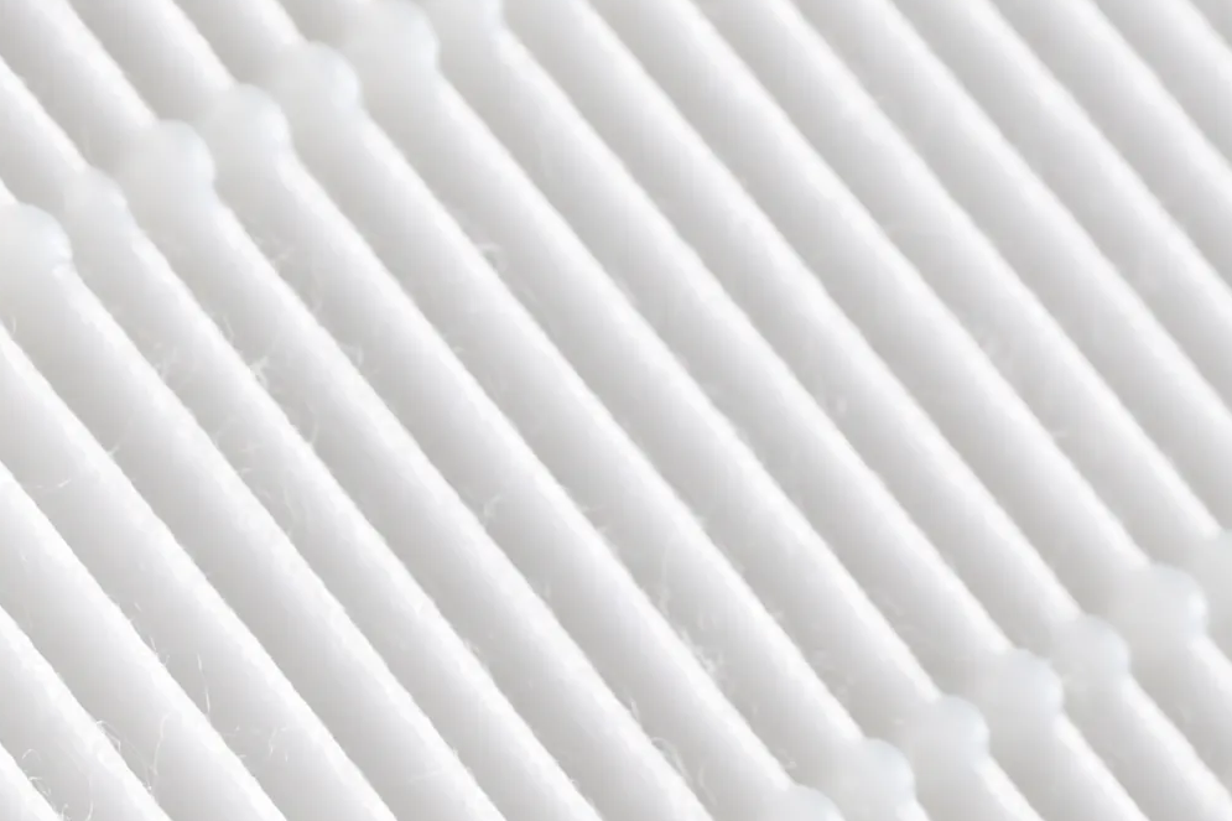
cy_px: 816
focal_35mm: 304
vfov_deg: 4.5
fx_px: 10401
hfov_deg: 6.5
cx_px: -1597
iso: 160
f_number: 9
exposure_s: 1/125
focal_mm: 50
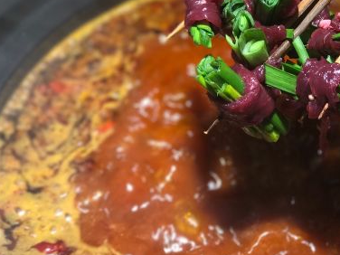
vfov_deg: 13.9
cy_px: 84
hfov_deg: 18.4
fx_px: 1041
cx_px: 279
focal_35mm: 106
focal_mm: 6.6
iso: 64
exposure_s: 1/50
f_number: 2.8
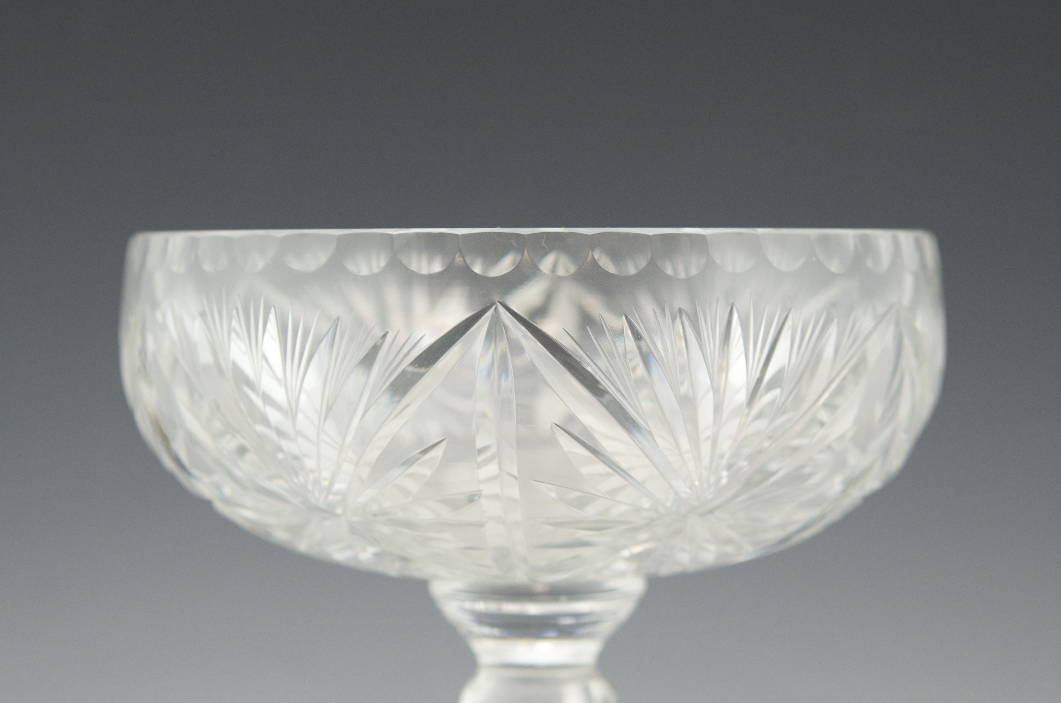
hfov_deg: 22.7
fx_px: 2647
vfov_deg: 15.1
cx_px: 530
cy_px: 352
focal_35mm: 90
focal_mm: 60
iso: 640
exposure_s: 1/125
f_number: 5.6
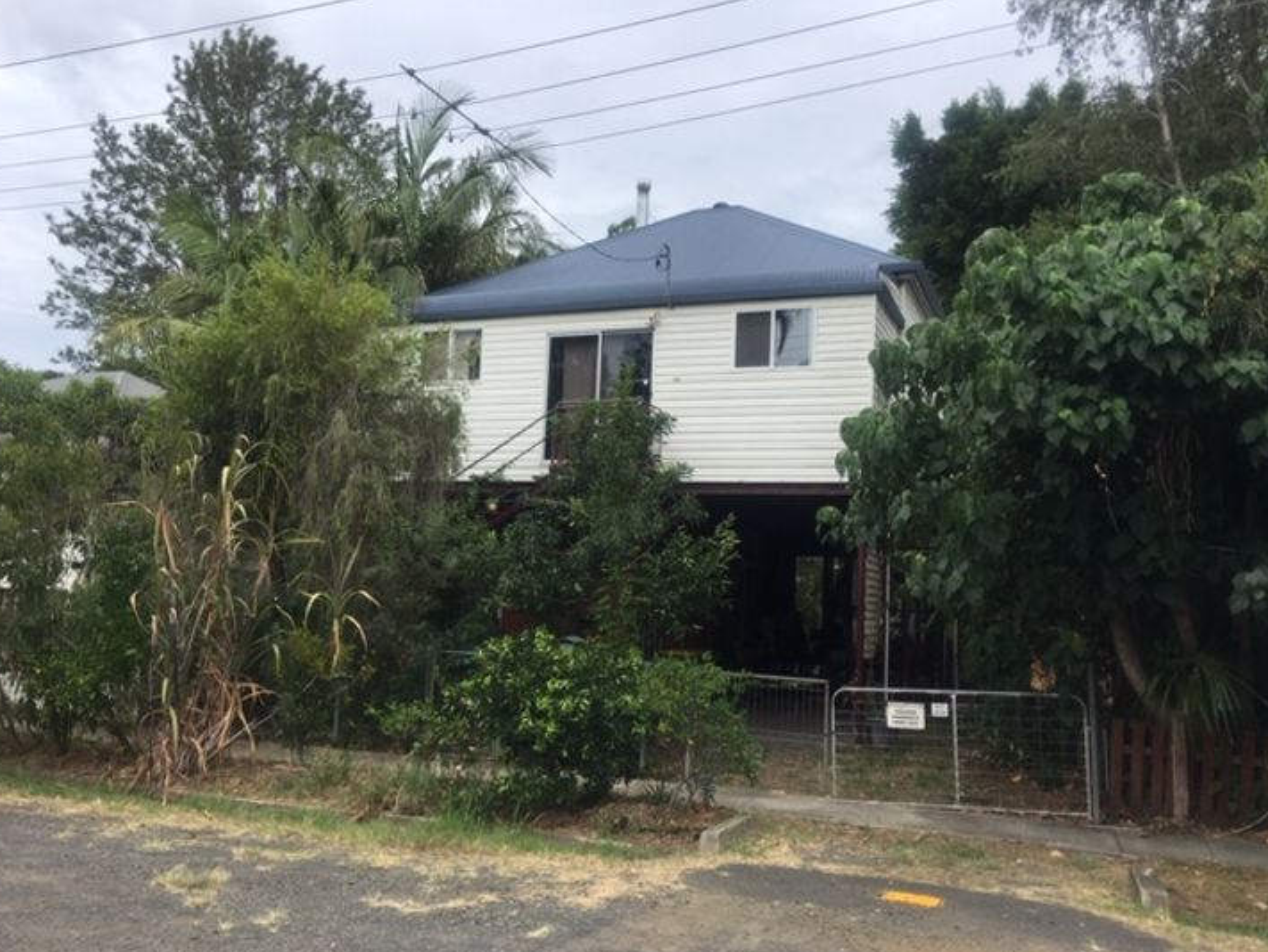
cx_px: 630
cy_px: 487
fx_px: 1099
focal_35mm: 30
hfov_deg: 59.9
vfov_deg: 46.8
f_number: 2.2
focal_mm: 4.15
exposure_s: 1/1166
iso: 25
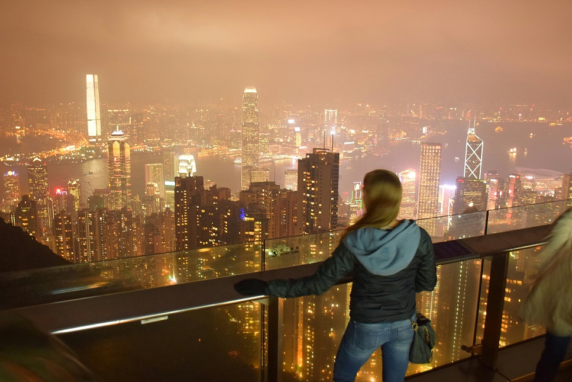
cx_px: 285
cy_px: 188
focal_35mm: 31
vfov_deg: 42.3
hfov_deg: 60.3
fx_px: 493
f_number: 3.5
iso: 1600
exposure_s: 1/5
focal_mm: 20
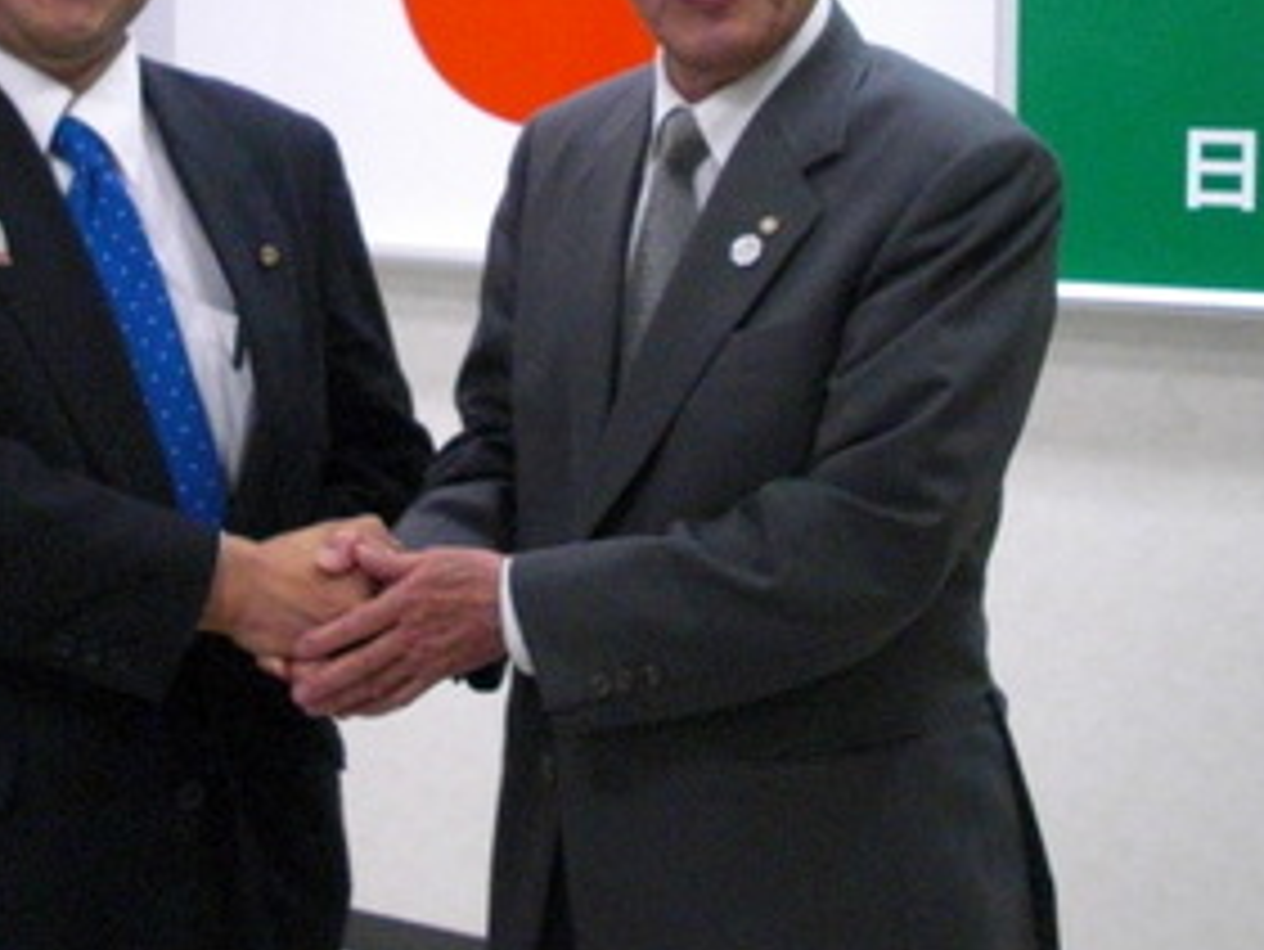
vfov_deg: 22.5
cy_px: 142
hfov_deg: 29.9
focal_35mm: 64
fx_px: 2338
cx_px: 351
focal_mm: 6.3
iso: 800
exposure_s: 1/100
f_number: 2.8
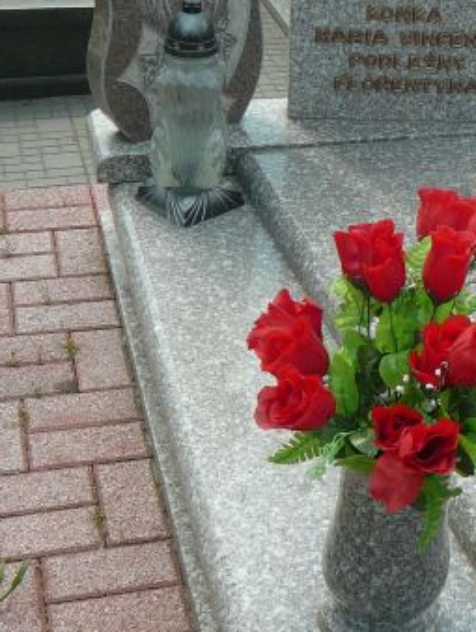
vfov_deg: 29.3
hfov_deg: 22.0
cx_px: 394
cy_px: 257
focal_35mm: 66
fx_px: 1208
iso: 80
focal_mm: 5.2
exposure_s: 1/640
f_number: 2.8
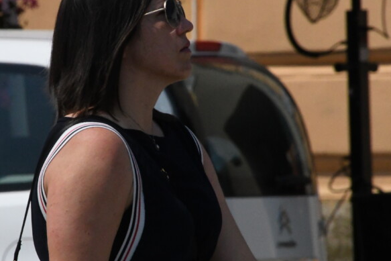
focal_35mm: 1054
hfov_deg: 2.0
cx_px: 107
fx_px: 11450
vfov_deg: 1.3
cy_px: 121
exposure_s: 1/8000
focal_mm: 400
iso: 6400
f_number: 20
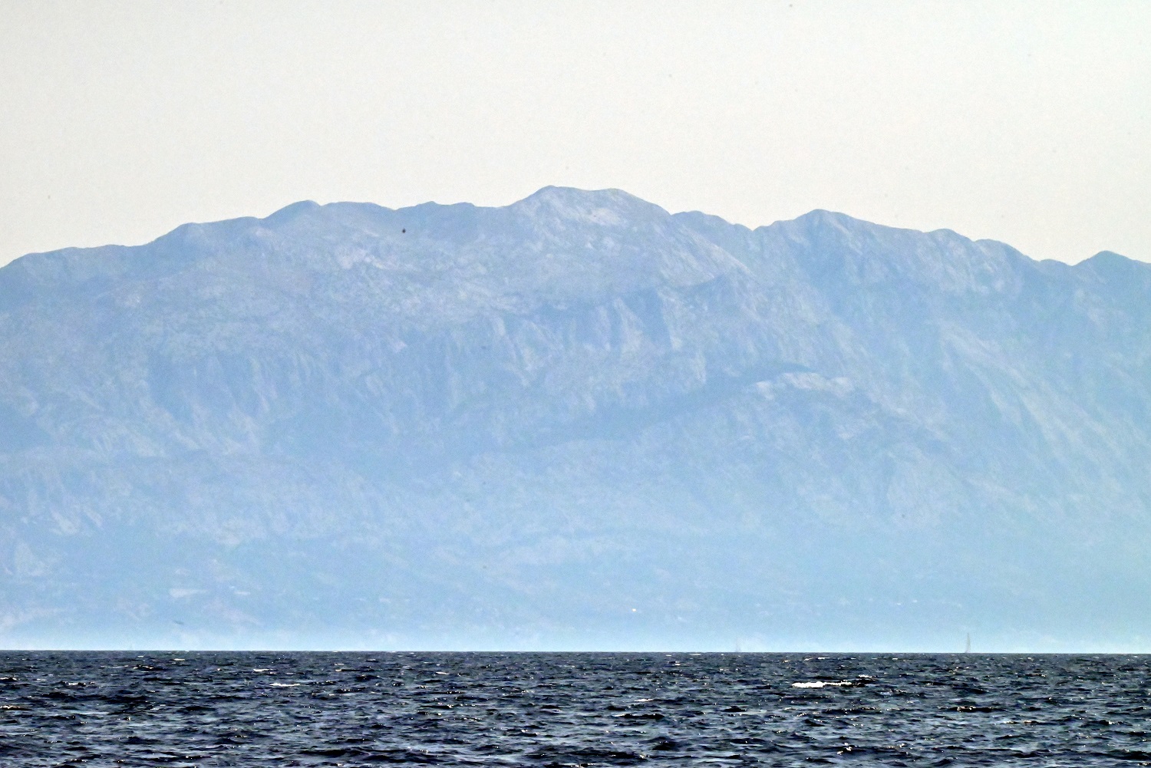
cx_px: 576
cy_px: 384
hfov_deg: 8.2
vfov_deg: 5.5
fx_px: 7995
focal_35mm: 250
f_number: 29
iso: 10000
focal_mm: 250
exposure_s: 1/8000
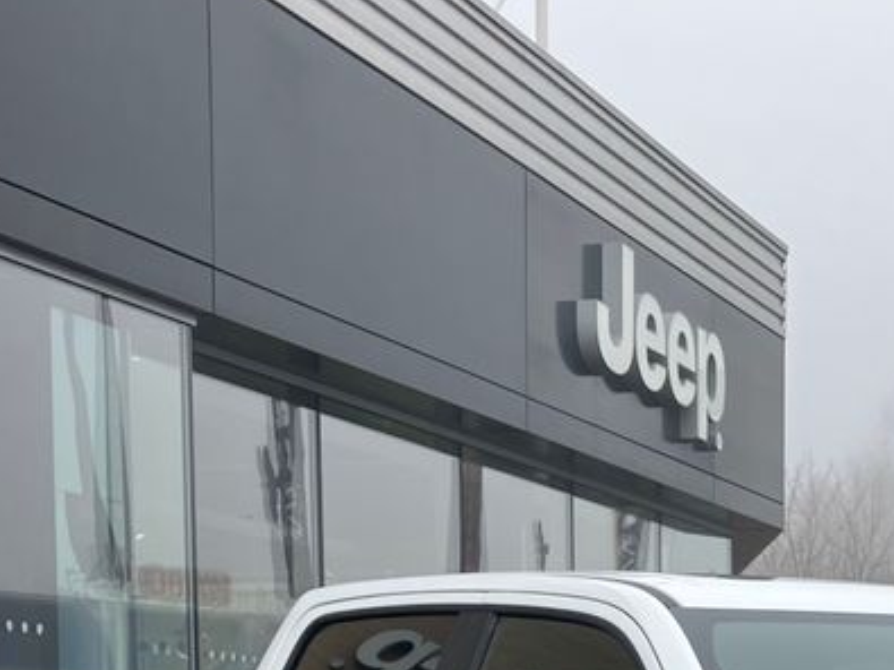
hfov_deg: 22.4
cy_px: 994
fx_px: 2195
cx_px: 833
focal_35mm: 85
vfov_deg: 16.0
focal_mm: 3.99
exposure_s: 1/736
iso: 32
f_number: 1.8
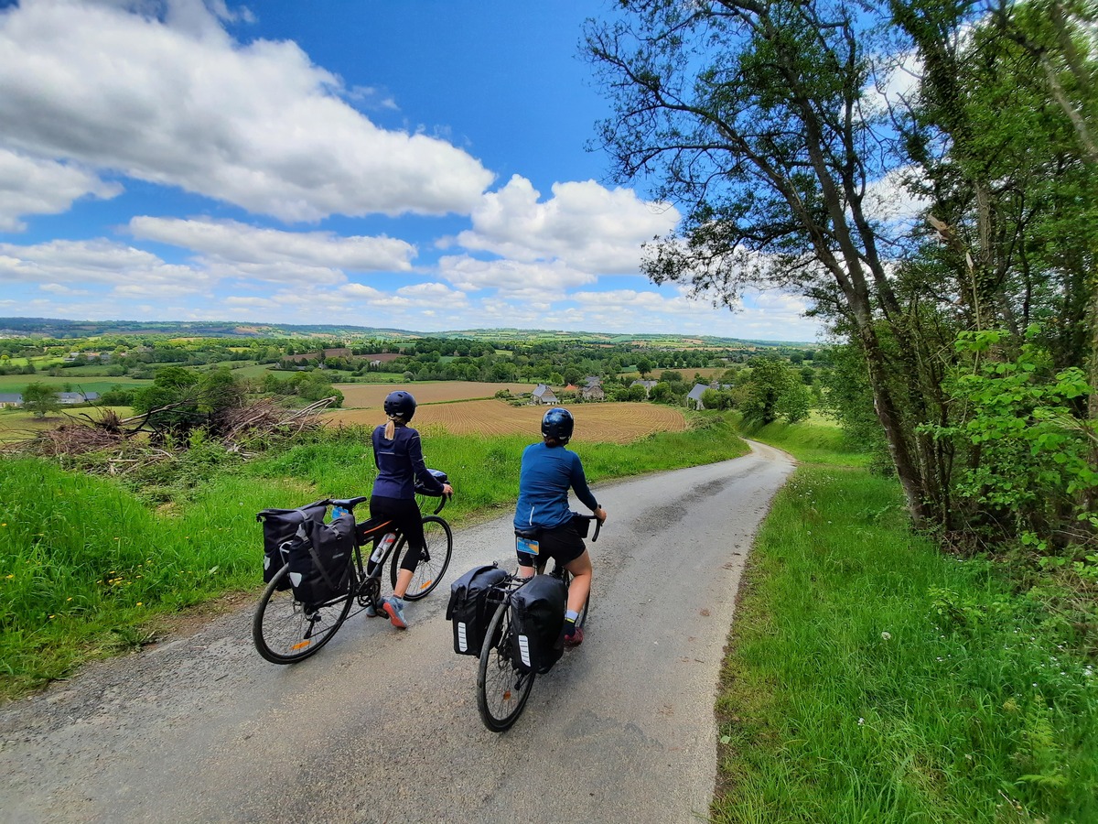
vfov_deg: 89.9
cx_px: 549
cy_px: 412
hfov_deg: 106.2
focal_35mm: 13
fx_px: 412
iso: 40
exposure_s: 1/1330
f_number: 2.2
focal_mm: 1.74
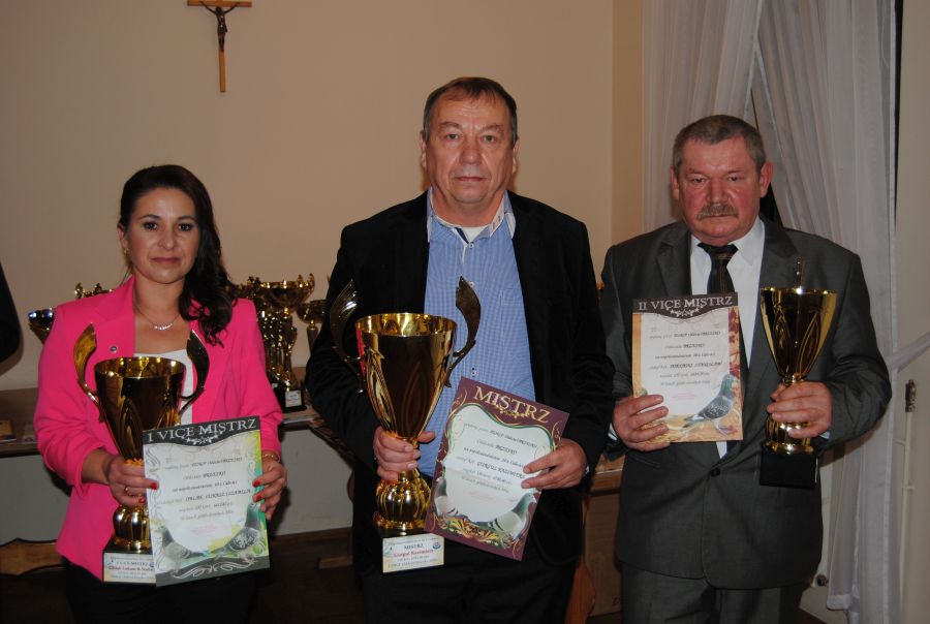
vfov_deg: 30.0
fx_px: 1165
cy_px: 312
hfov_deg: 43.5
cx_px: 465
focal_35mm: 45
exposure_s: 1/60
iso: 200
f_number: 4.2
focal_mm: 30
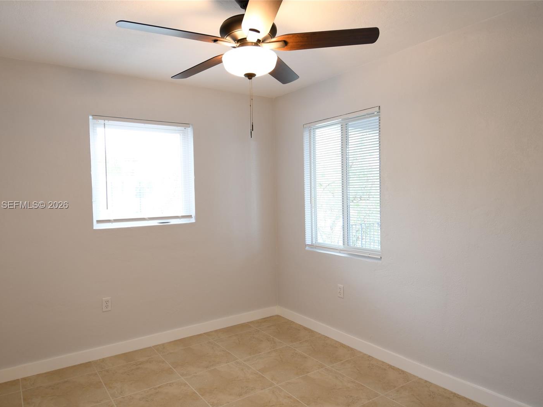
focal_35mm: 23
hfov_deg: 73.9
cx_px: 257
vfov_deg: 58.9
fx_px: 361
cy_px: 206
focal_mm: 14
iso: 200
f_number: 4
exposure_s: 1/25
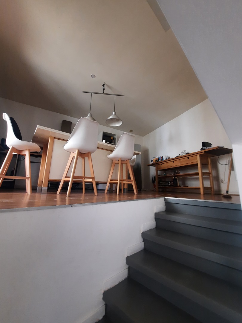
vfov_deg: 106.2
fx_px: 121
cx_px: 121
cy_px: 162
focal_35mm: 13
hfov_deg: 89.9
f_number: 2.2
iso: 125
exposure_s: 1/50
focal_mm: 1.74
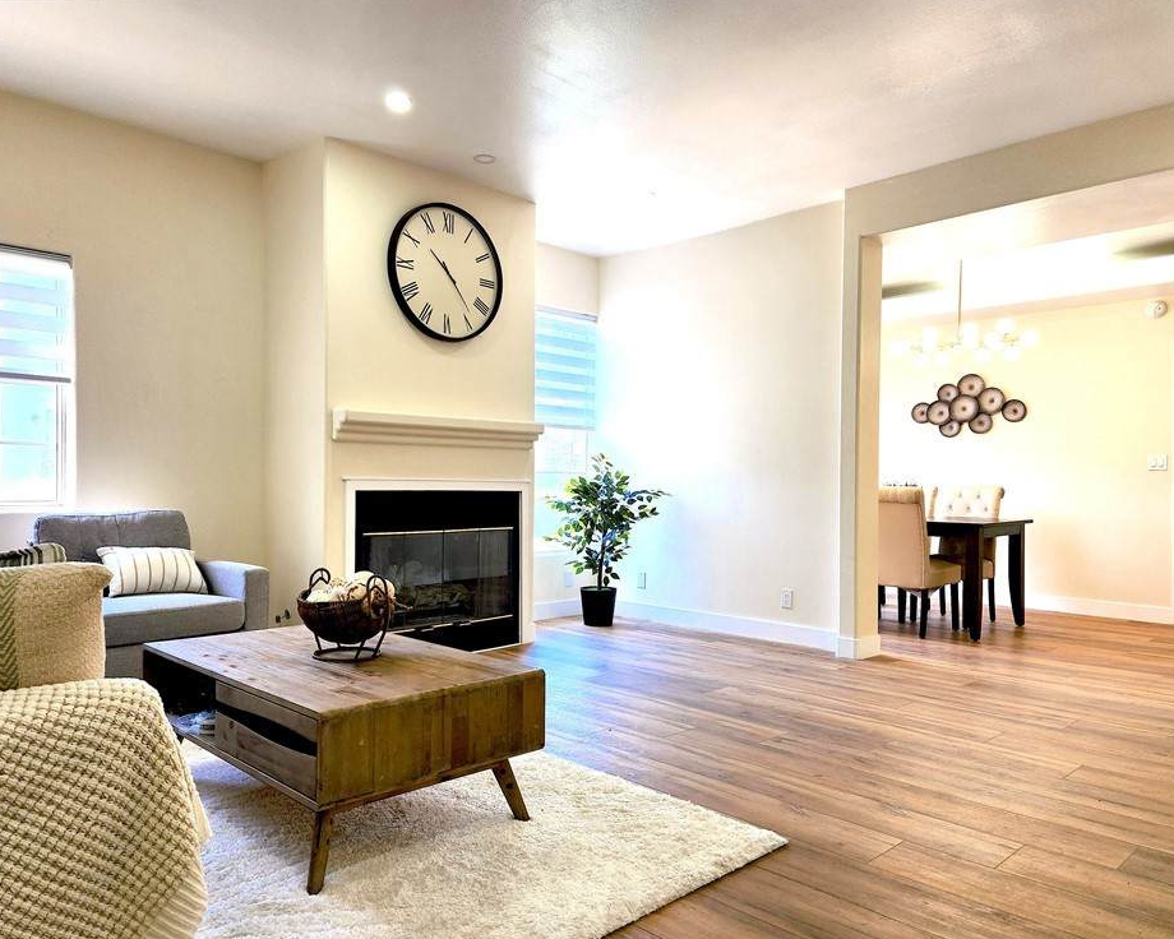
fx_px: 869
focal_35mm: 25
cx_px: 576
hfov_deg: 68.1
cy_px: 484
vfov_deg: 56.8
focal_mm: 5.4
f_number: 1.8
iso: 50
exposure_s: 1/180
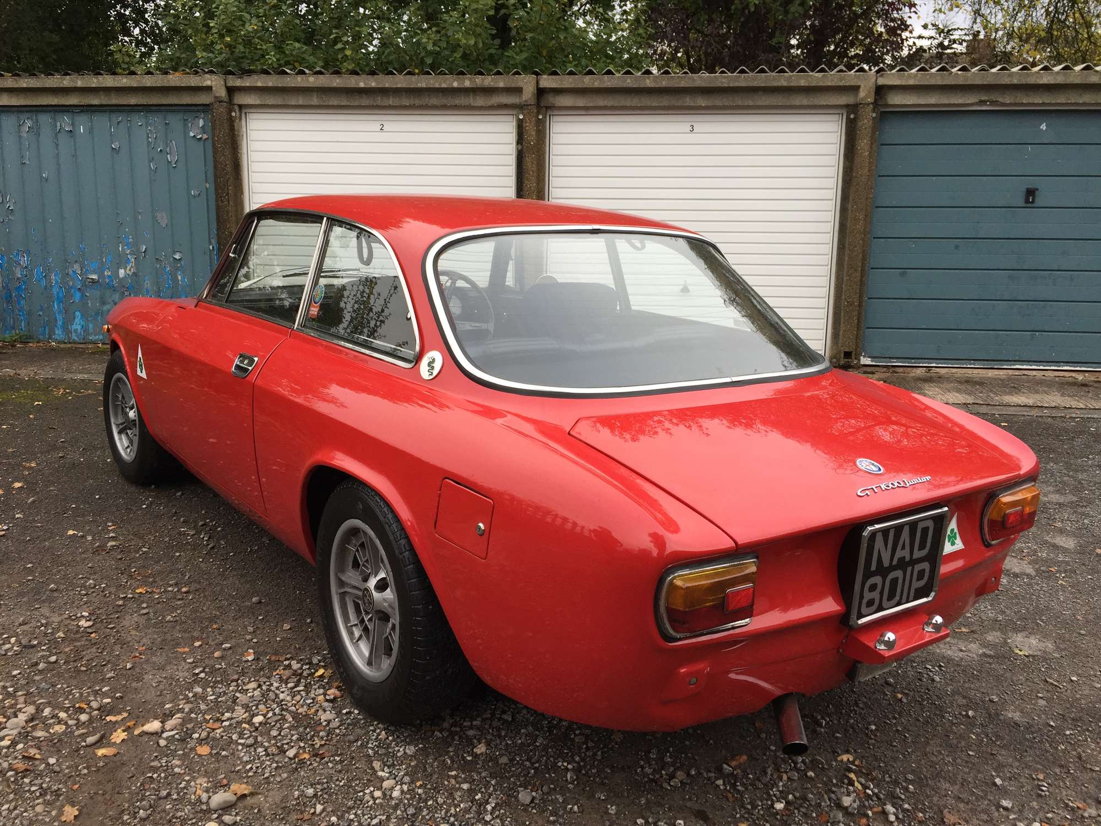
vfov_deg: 48.2
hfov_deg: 61.7
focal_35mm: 29
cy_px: 413
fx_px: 922
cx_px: 550
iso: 40
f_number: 2.2
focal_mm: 4.15
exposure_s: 1/100
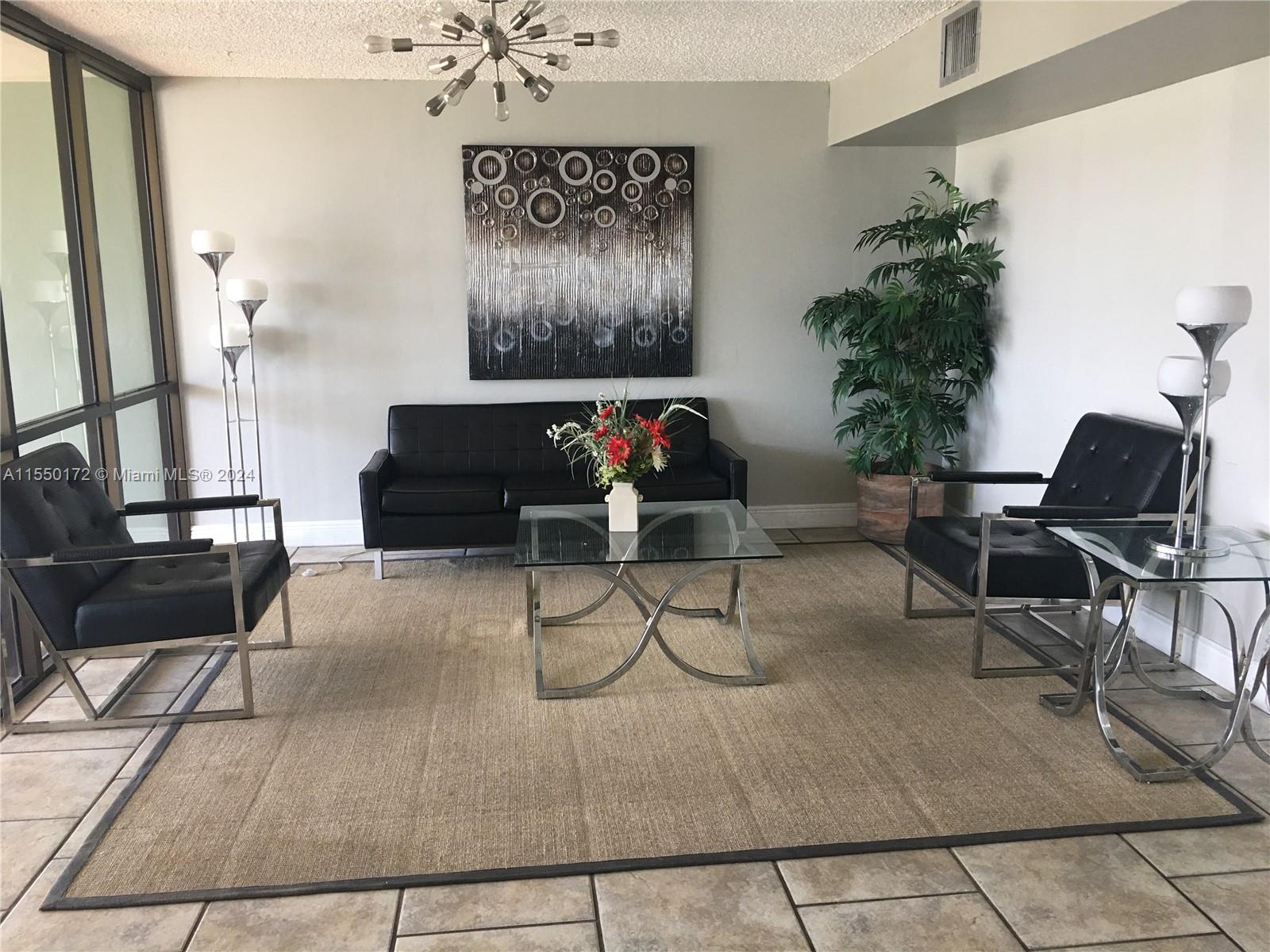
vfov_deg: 48.2
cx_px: 635
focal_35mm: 29
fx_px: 1064
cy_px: 476
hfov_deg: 61.7
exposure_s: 1/30
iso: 40
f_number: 2.2
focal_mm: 4.15
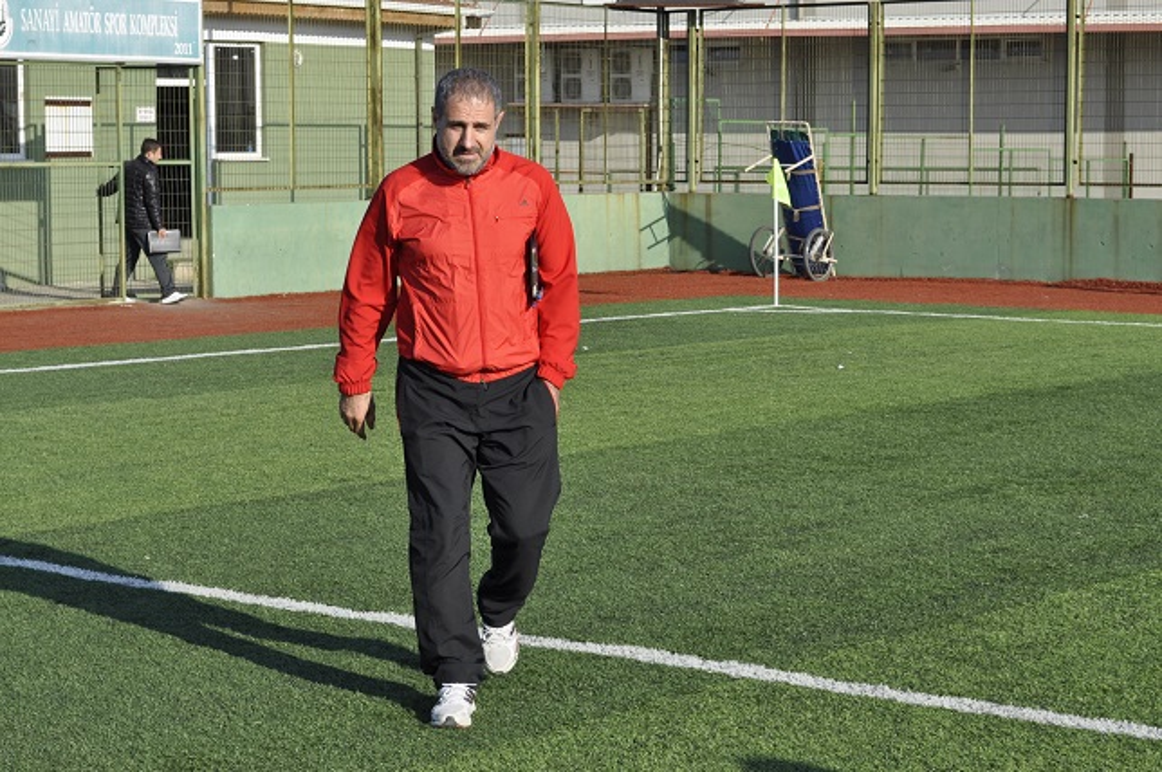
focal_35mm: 82
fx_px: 2660
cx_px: 581
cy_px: 386
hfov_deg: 24.6
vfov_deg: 16.5
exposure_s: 1/320
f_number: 9
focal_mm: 55
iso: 200
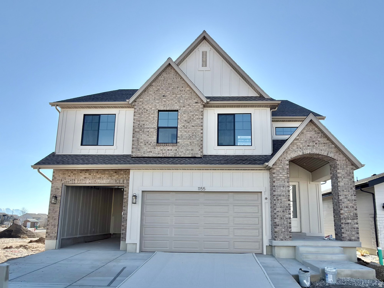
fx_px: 233
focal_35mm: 21
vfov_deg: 63.4
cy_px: 144
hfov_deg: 79.0
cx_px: 192
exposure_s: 1/476
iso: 16
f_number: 2.2
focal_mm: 2.22
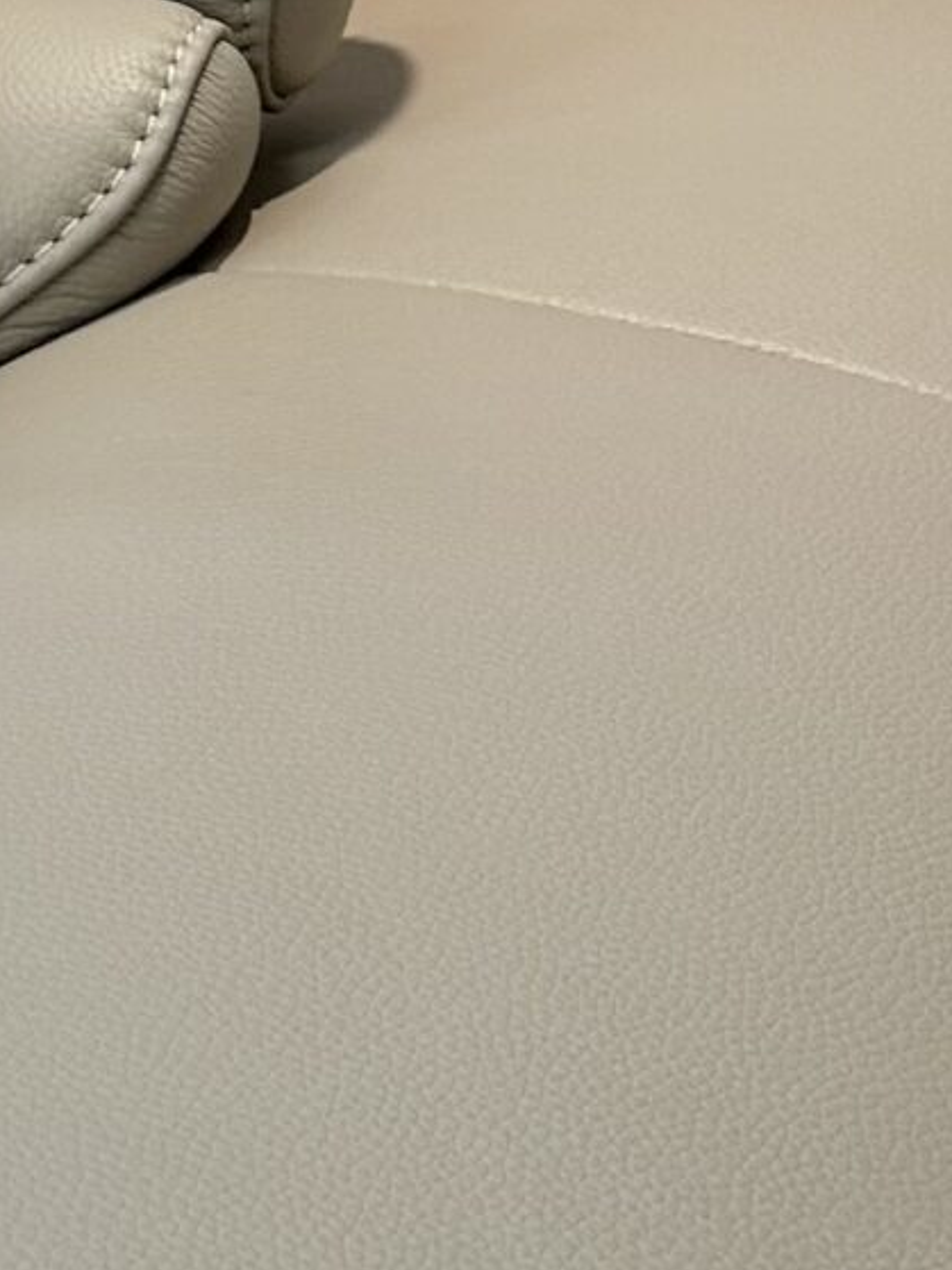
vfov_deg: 16.8
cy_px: -402
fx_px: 4035
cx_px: -893
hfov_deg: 12.1
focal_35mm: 110
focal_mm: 6.86
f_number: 1.78
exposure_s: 1/120
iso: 100
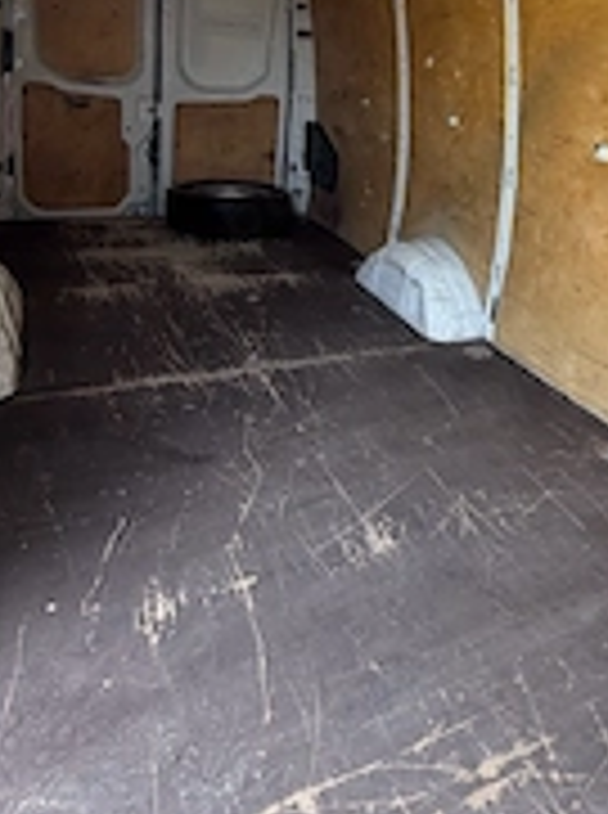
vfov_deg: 55.2
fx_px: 729
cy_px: 189
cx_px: 455
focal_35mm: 31
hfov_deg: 43.8
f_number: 2.2
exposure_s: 1/121
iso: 80
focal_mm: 2.22
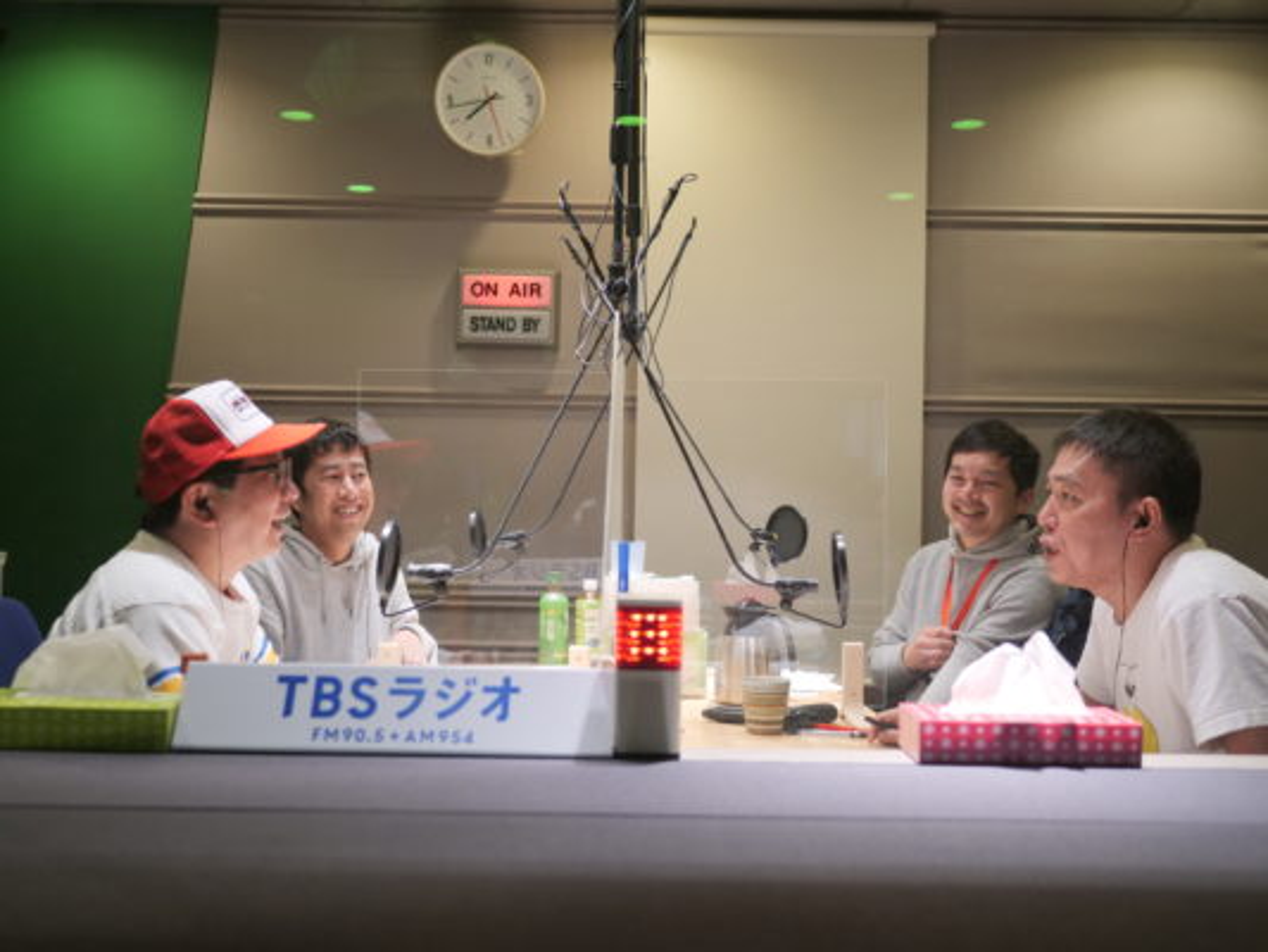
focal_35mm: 36
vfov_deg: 39.7
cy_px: 476
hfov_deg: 51.3
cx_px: 634
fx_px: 1319
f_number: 1.7
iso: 400
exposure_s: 1/60
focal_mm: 18
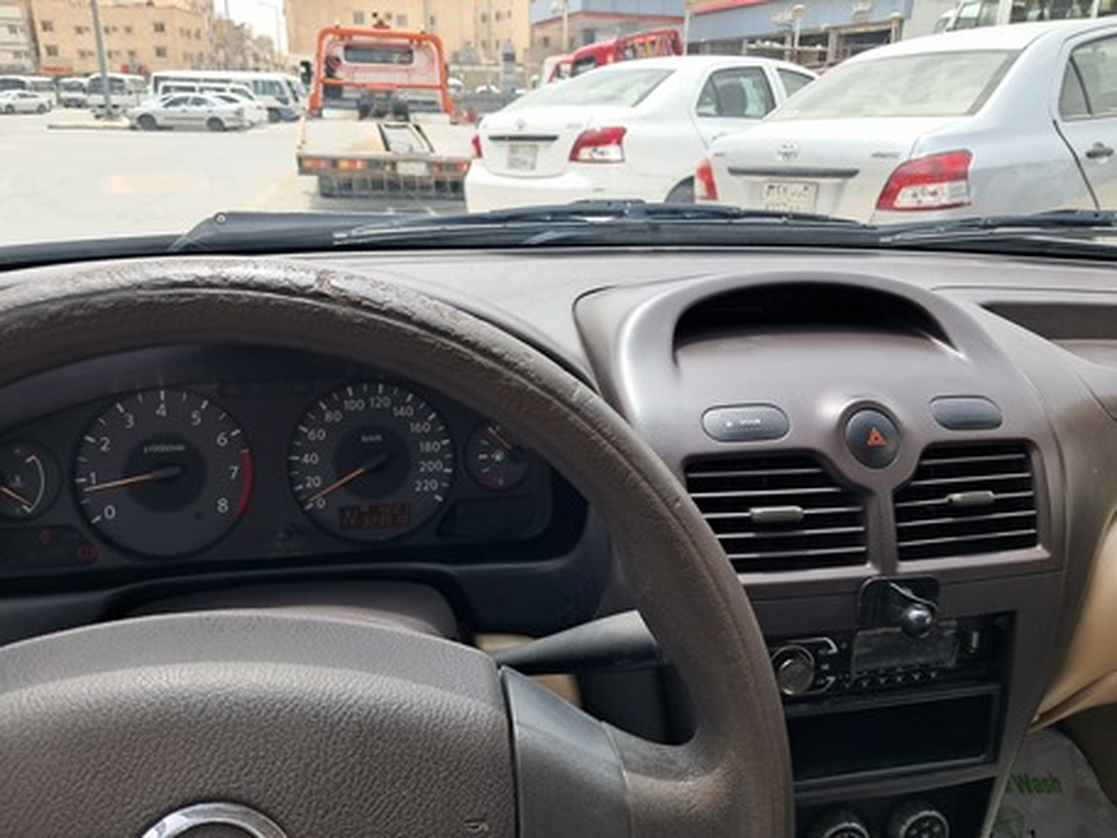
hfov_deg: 65.3
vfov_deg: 51.4
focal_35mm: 27
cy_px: 419
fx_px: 871
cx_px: 558
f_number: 1.8
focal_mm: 4
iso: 50
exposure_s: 1/299
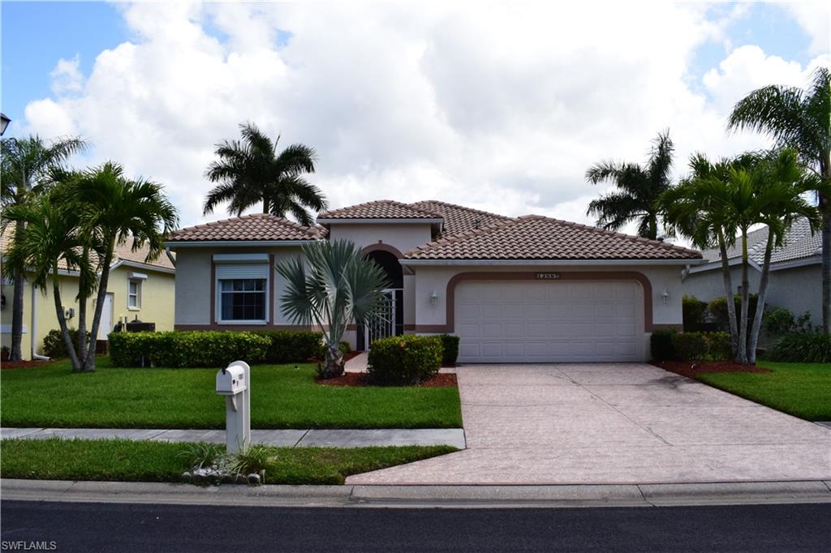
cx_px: 416
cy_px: 276
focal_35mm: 30
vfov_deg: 43.6
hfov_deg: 61.9
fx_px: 692
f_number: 20
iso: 1600
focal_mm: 20
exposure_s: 1/640
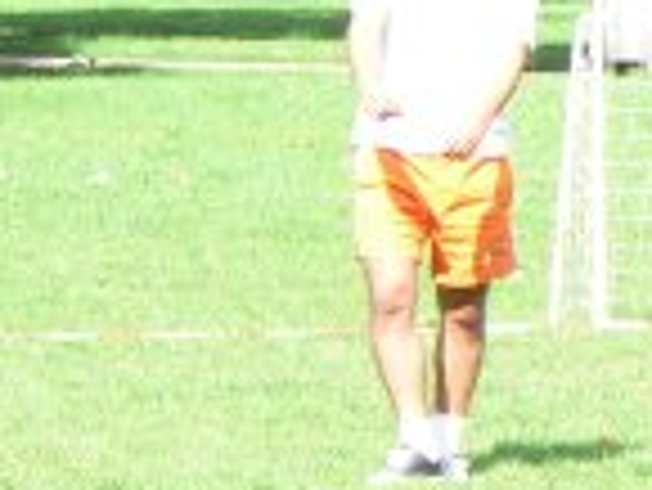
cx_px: 967
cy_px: 58
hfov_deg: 3.4
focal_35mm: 579
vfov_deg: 2.6
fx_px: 10915
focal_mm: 31.1
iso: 400
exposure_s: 1/400
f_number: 6.5
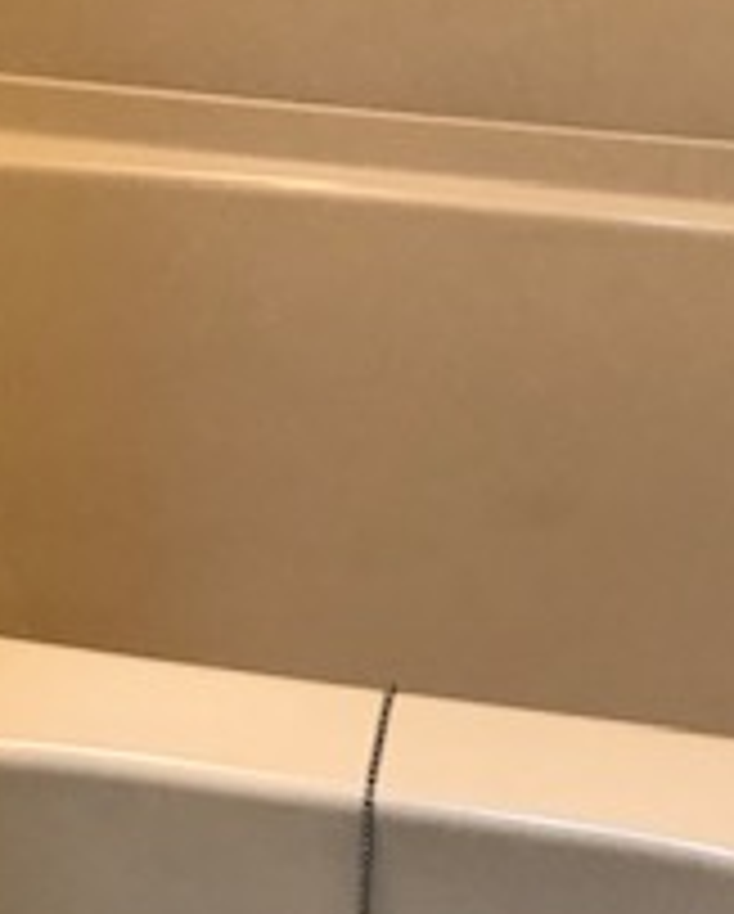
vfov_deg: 22.2
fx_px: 2330
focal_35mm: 86
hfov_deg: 17.9
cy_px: 549
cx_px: 329
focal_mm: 3.99
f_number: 1.8
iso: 40
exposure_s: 1/17
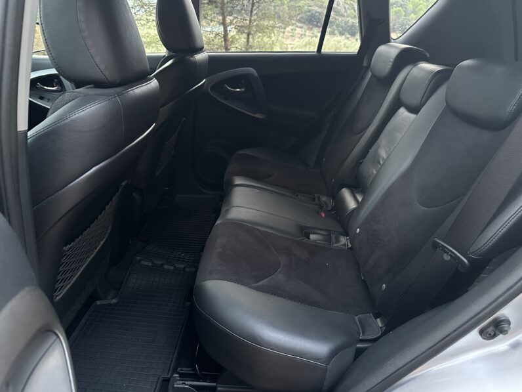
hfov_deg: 71.6
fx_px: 362
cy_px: 196
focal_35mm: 24
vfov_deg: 56.8
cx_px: 261
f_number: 1.78
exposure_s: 1/30
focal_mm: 6.86
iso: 1250
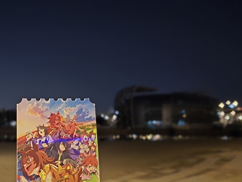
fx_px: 266
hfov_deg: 46.1
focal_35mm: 38
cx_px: 44
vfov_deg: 37.3
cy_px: 121
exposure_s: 1/15
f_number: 1.7
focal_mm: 6.3
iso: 2000
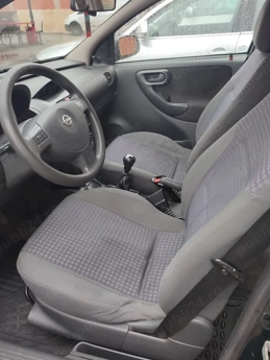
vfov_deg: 61.5
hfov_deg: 48.2
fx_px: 301
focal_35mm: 29
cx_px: 128
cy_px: 161
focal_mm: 6.04
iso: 129
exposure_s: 1/33
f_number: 1.9
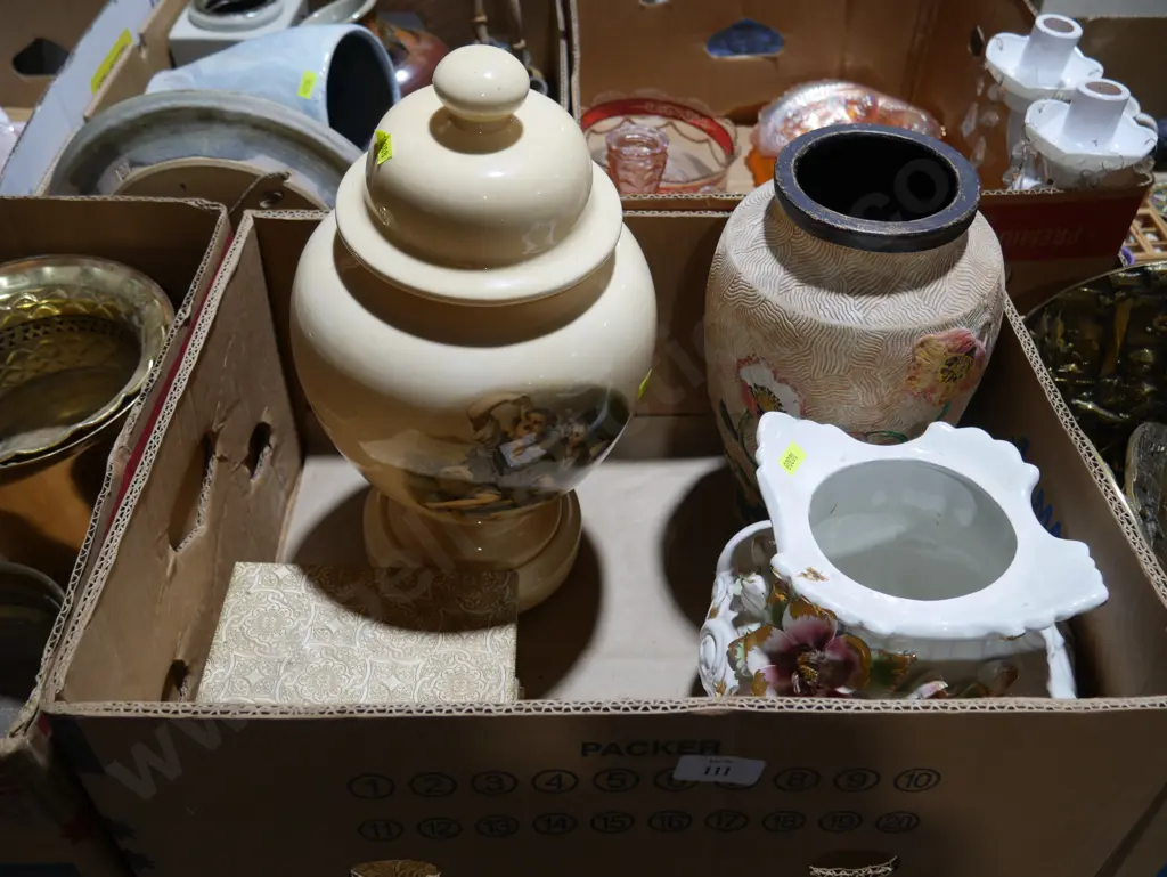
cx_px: 584
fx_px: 1012
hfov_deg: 59.9
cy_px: 438
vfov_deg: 46.8
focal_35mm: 30
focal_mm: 15
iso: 200
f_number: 3.6
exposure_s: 1/80
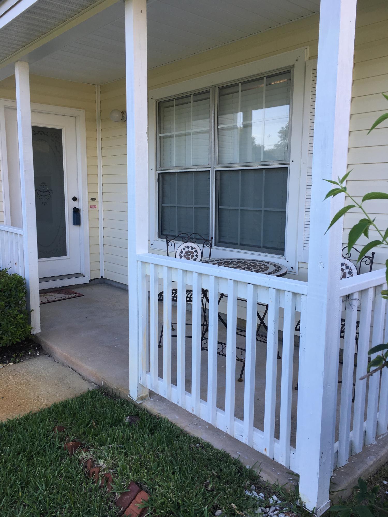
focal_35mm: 29
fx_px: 433
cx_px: 194
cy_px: 258
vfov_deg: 61.7
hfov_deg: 48.2
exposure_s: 1/168
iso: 25
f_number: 2.2
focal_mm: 4.15
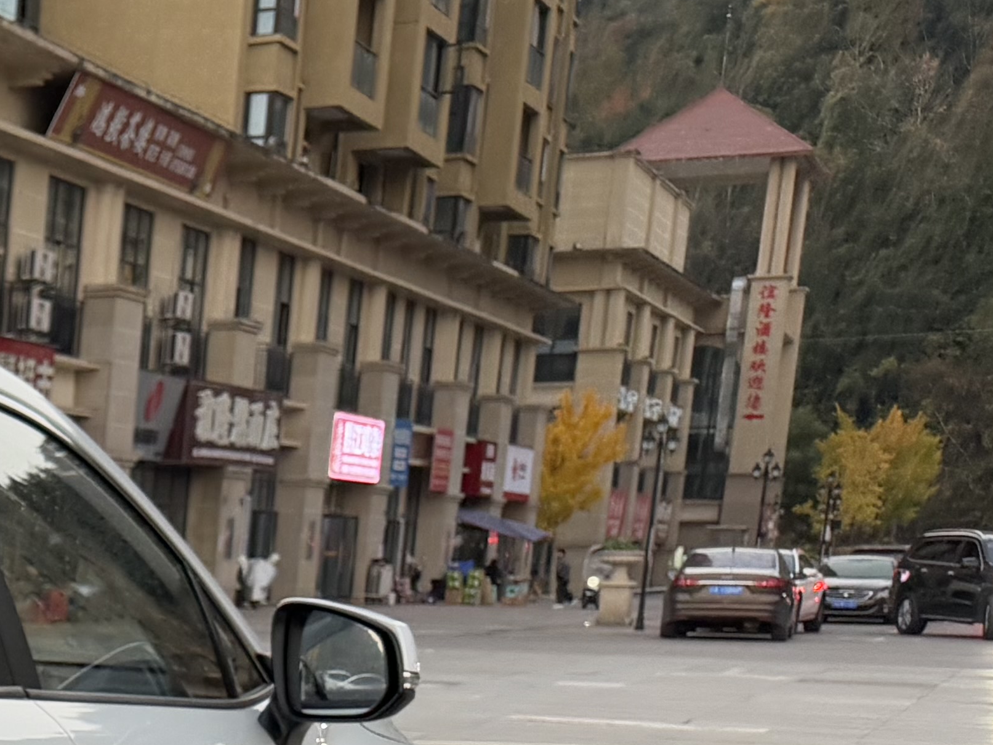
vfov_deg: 16.4
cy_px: 978
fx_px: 2439
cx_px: -757
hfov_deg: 18.4
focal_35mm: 85
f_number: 1.78
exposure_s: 1/121
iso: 200
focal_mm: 6.76
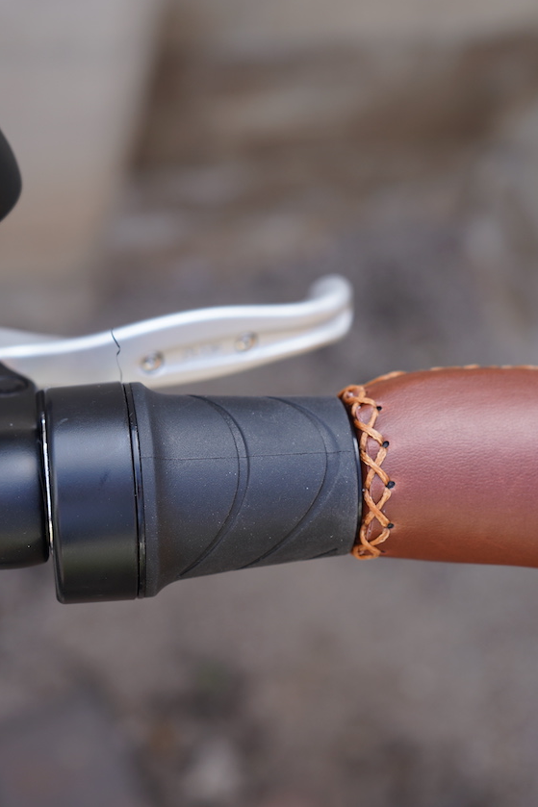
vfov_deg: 32.9
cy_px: 398
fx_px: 1368
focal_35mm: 61
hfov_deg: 22.2
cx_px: 253
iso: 200
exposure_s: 1/160
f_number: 4
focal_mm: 40
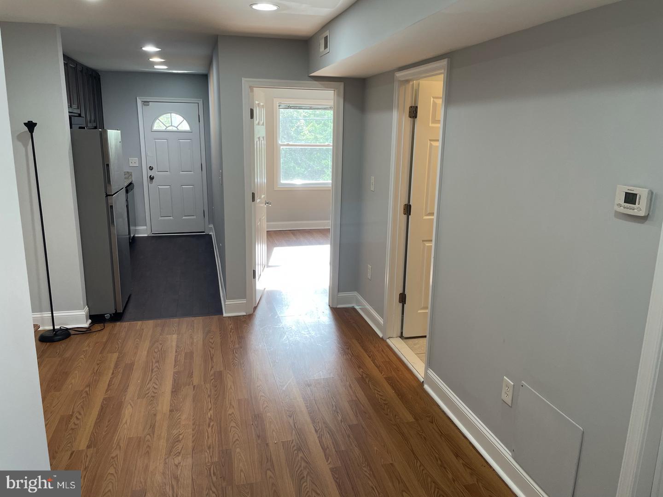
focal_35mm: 26
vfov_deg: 53.1
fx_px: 498
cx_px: 332
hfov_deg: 67.3
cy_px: 248
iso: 64
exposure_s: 1/60
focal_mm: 4.2
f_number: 1.6
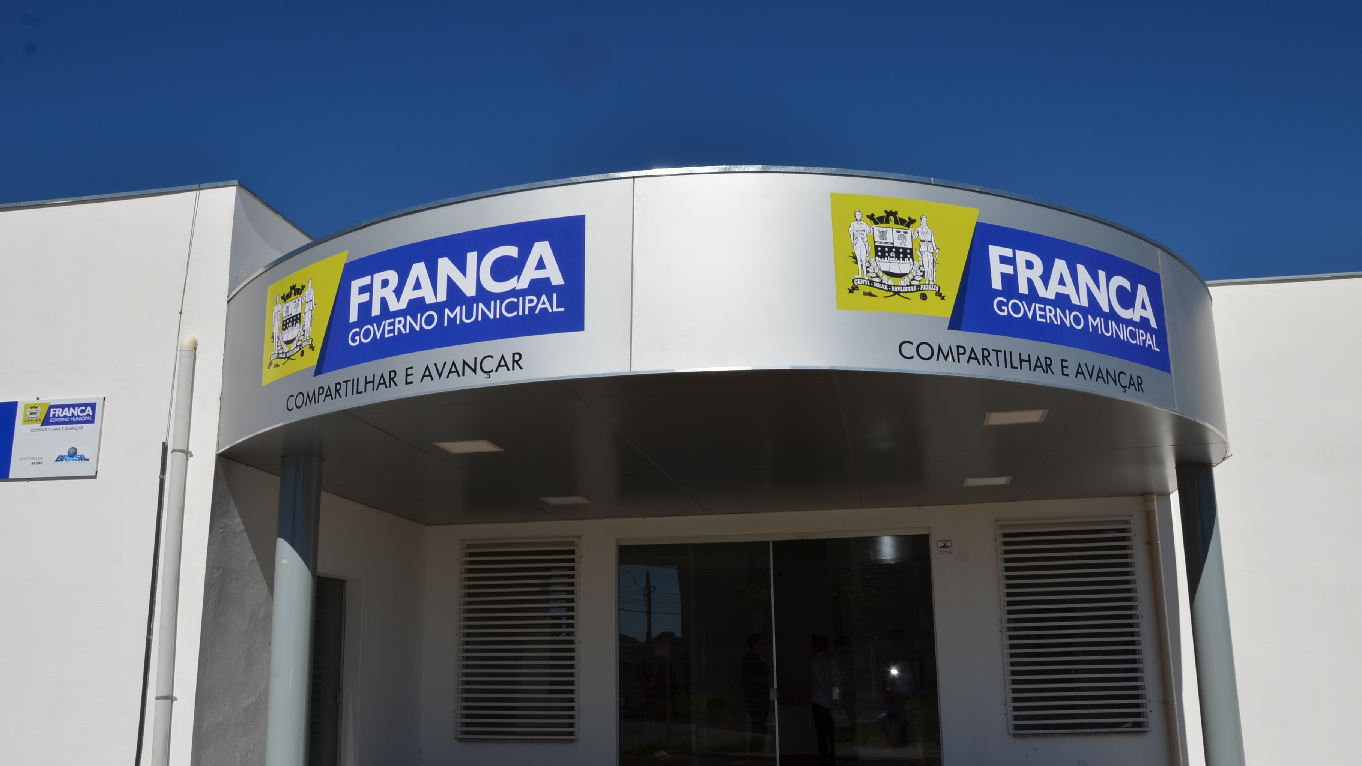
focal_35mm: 34
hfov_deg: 58.7
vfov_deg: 35.1
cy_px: 416
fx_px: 1211
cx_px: 689
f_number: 11
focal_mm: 21
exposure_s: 1/250
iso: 100
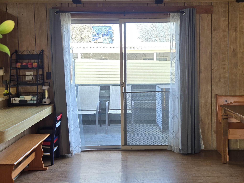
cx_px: 132
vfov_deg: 37.6
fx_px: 268
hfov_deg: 48.9
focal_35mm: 38
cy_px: 77
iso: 80
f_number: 1.8
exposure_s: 1/120
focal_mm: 5.4
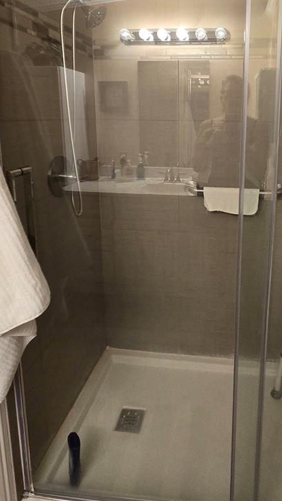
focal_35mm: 22
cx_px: 202
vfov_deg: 78.9
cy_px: 172
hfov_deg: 50.0
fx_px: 292
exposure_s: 1/60
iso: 400
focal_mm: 2.2
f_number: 2.2
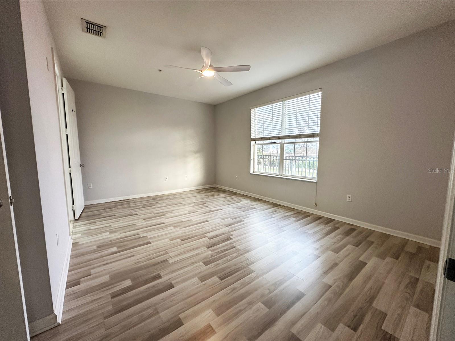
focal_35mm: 14
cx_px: 228
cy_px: 170
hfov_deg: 102.1
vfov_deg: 85.7
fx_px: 184
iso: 250
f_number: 2.2
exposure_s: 1/120
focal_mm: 2.22
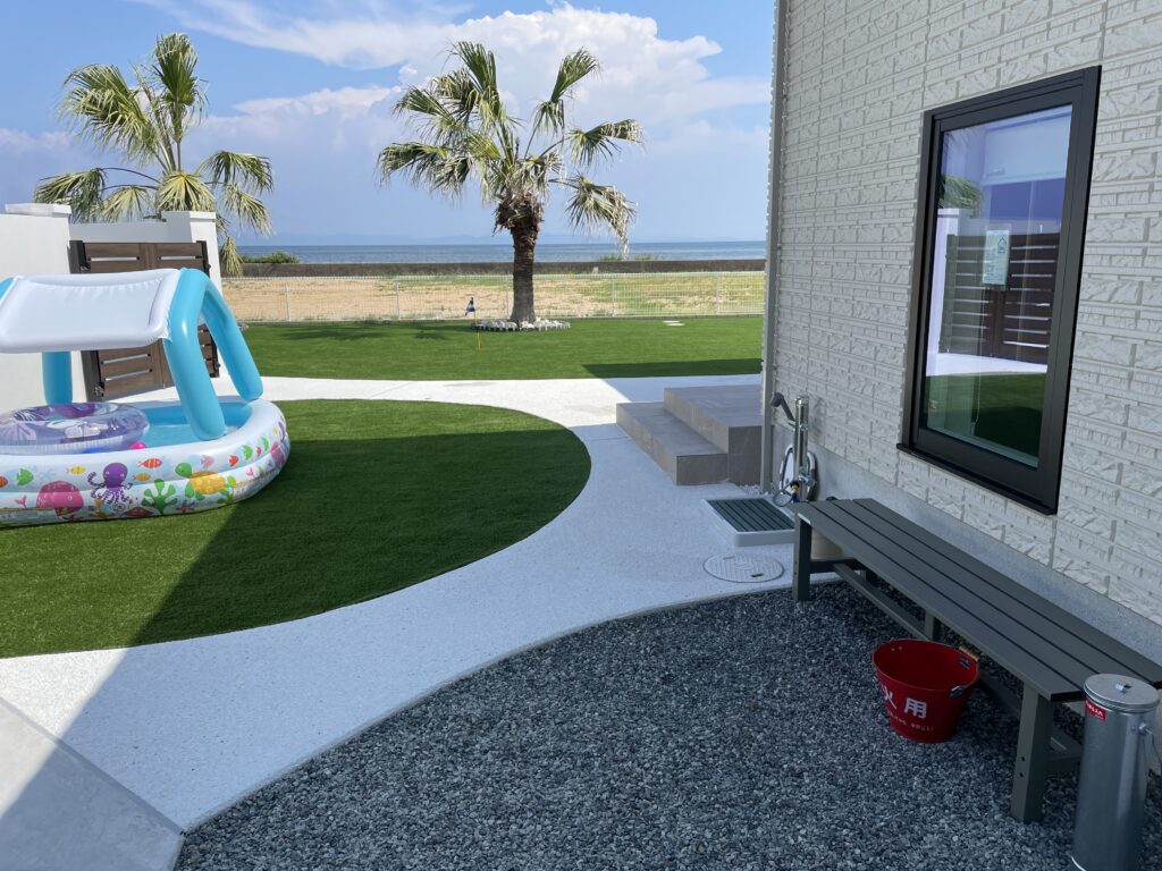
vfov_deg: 53.1
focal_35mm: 26
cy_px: 436
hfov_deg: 67.3
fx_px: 873
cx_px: 581
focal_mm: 4.2
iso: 32
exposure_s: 1/3300
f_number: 1.6
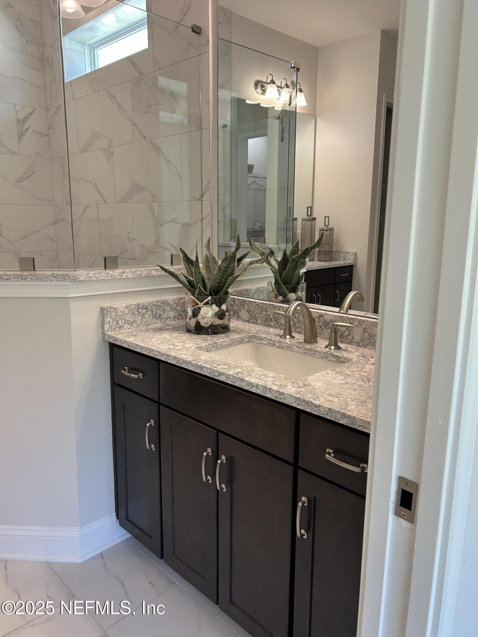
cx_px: 239
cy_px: 318
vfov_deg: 67.3
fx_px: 479
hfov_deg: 53.1
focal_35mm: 26
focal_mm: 5.7
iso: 100
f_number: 1.5
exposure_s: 1/120
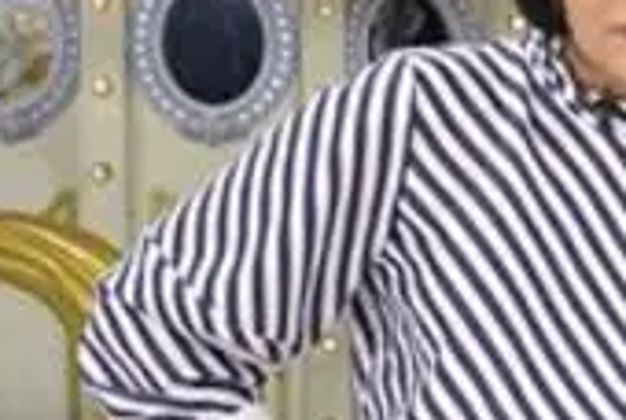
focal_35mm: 137
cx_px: 1293
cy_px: 346
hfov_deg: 12.8
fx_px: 2386
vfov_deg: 10.0
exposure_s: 1/320
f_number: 5.6
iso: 1600
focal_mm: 20
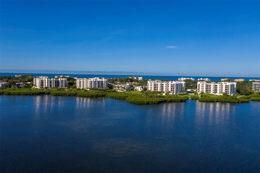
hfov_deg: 65.5
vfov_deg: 46.4
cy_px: 86
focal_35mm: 28
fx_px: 202
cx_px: 130
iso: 100
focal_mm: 10.26
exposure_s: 1/800
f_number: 6.3
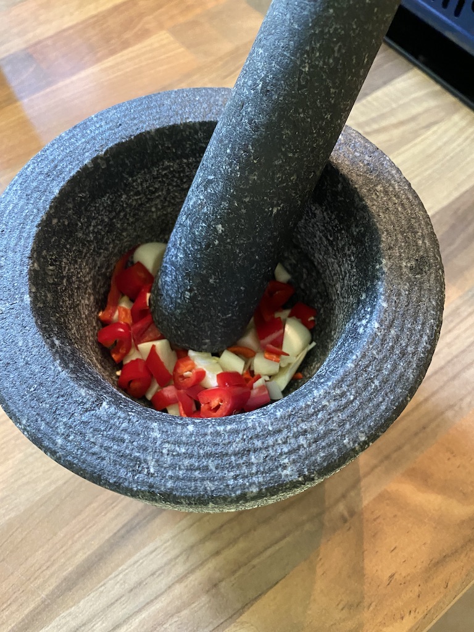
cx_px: 237
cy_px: 316
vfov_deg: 67.3
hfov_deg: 53.1
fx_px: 475
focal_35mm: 26
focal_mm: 4.25
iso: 500
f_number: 1.8
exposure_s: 1/50
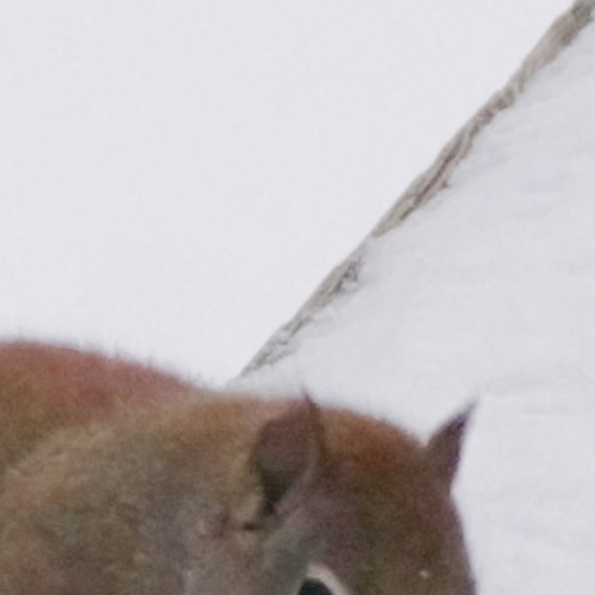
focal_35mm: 1037
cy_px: 593
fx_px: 20166
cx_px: 85
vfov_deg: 1.7
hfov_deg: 1.7
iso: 3200
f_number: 9
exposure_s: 1/800
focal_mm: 250
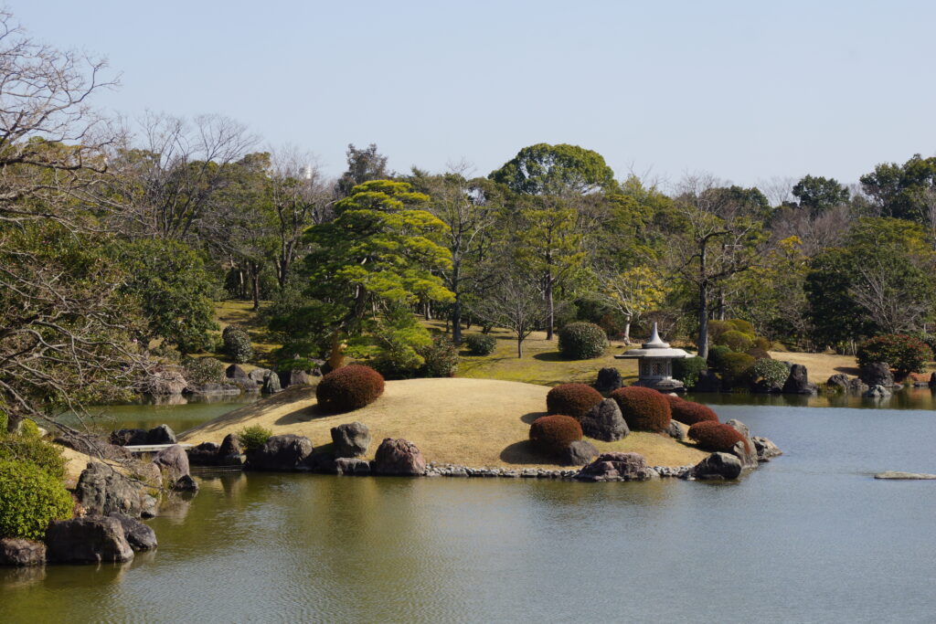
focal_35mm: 105
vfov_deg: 13.0
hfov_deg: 19.5
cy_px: 312
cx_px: 468
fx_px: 2730
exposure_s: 1/160
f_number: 10
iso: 100
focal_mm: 70
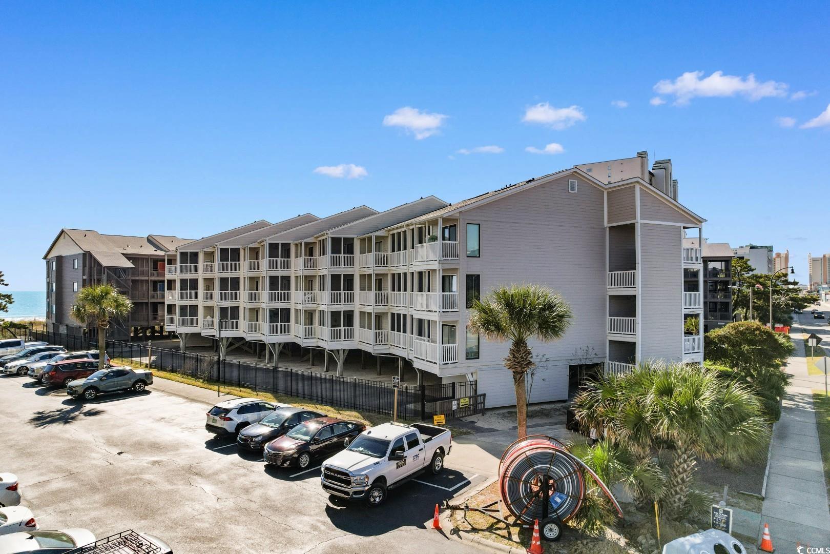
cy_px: 277
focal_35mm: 22
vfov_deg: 57.2
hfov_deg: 78.6
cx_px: 415
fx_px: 507
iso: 110
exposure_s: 1/400
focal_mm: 8.38
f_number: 2.8
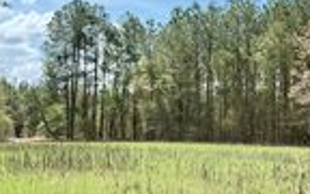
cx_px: 214
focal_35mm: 76
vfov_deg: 17.2
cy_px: 98
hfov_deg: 26.9
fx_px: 642
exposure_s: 1/2703
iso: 100
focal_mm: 6.76
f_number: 1.78
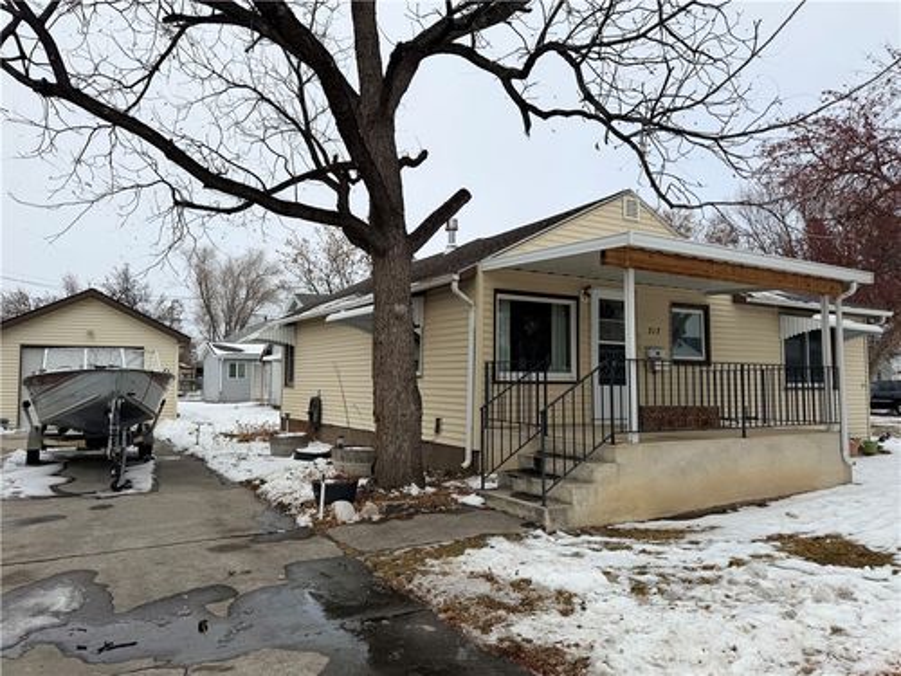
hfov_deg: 71.6
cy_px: 338
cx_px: 450
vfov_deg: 56.8
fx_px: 625
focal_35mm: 24
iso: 80
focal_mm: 6.76
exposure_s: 1/3953
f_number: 1.78
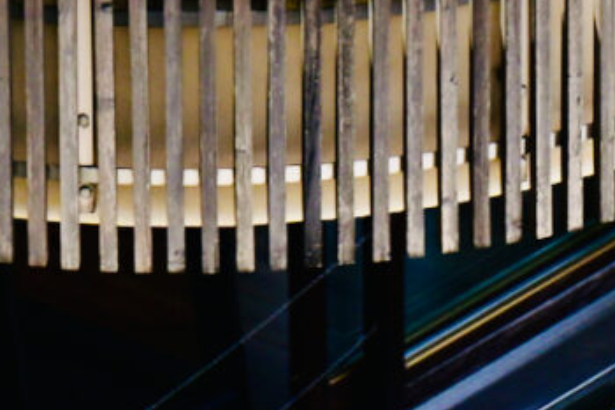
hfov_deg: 3.3
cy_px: -1068
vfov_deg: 2.2
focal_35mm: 622
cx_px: -548
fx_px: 10620
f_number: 2
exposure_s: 1/5000
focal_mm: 85
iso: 125
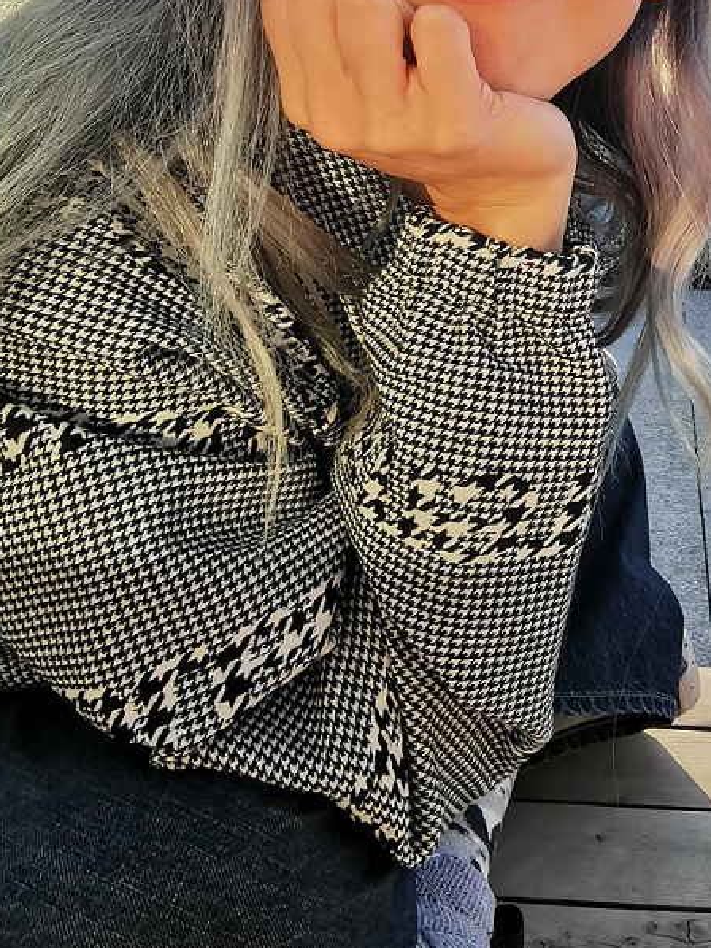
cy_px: 98
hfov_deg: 30.6
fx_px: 1150
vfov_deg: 41.3
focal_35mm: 42
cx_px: 786
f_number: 2.2
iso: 50
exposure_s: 1/260
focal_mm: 2.26
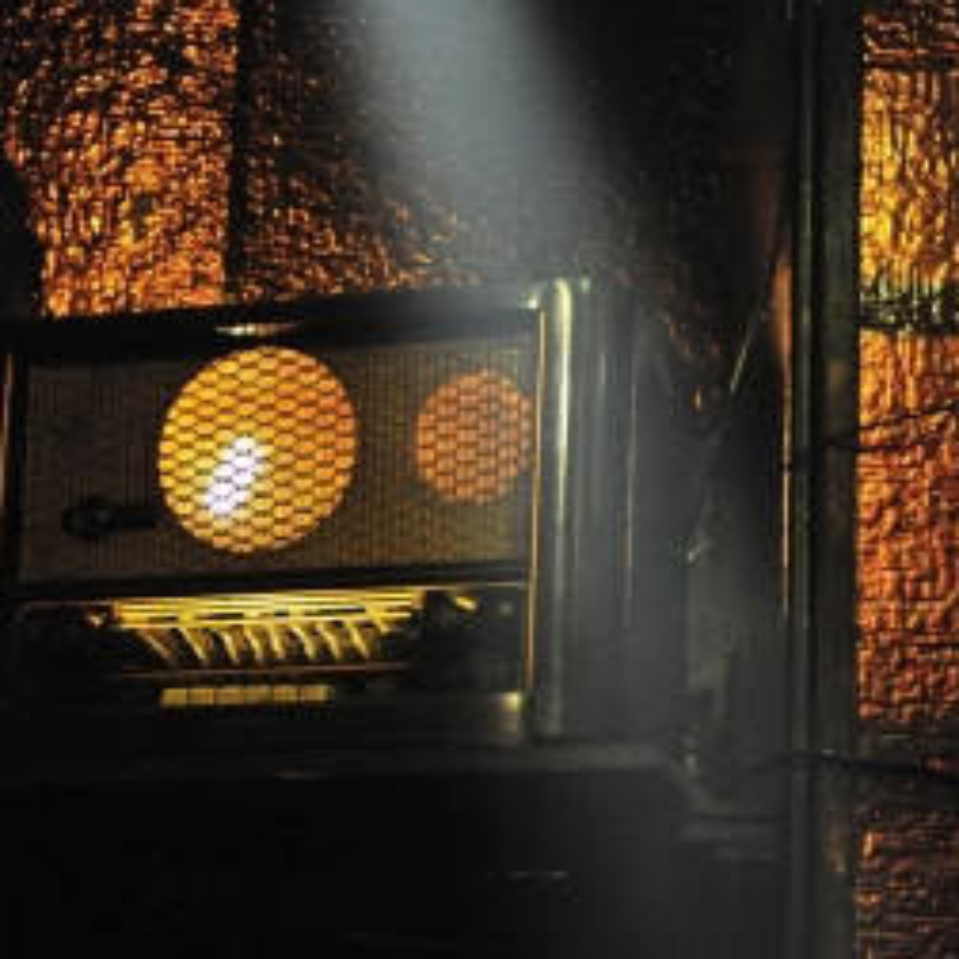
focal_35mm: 118
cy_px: 500
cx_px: 373
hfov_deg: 14.8
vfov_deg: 14.8
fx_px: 3699
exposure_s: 1/125
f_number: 2.8
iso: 6400
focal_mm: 70
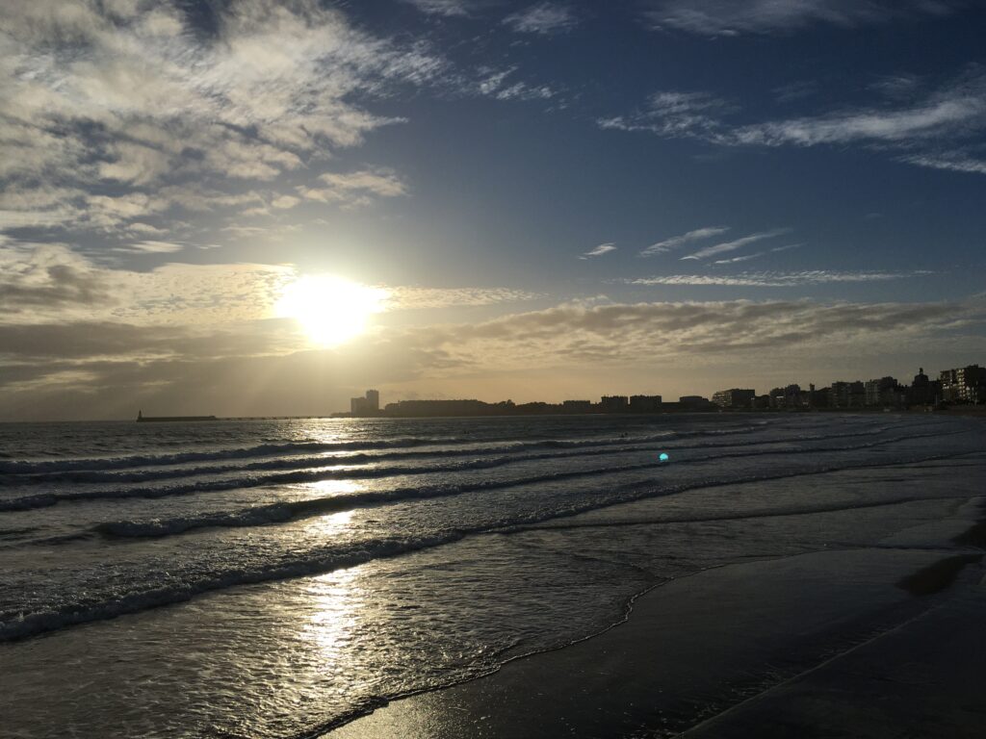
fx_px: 826
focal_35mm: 29
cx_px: 493
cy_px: 370
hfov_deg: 61.7
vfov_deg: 48.2
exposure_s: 1/8547
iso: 25
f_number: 2.2
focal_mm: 4.15
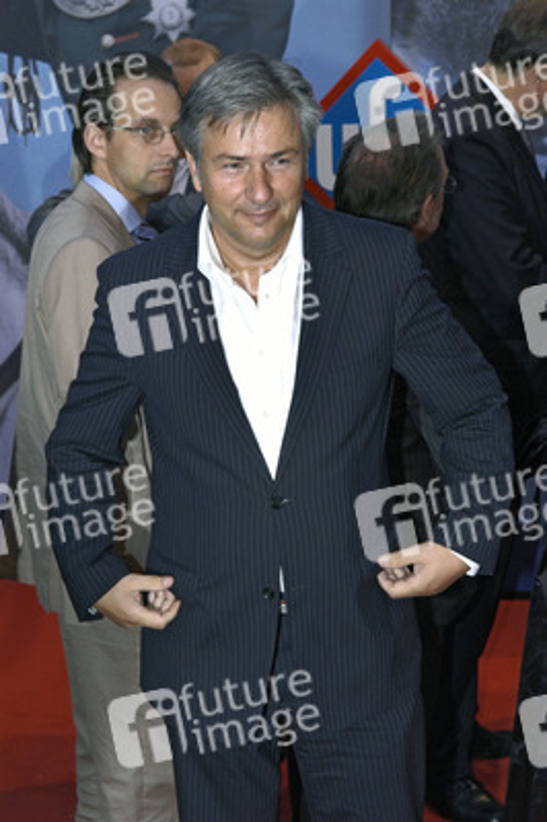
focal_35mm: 75
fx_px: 1712
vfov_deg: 27.0
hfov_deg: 18.2
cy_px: 411
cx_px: 274
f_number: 6.3
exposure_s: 1/125
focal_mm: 50
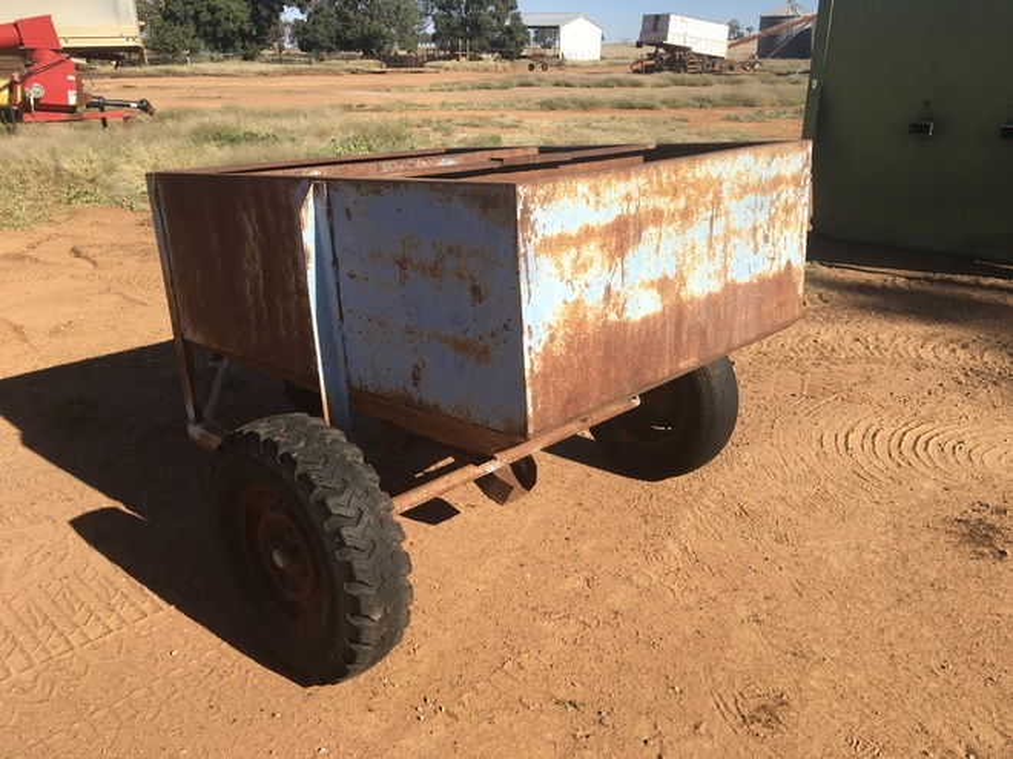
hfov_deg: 61.7
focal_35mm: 29
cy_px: 380
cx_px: 506
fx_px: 849
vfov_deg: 48.2
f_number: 2.2
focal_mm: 4.15
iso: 25
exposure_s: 1/1508
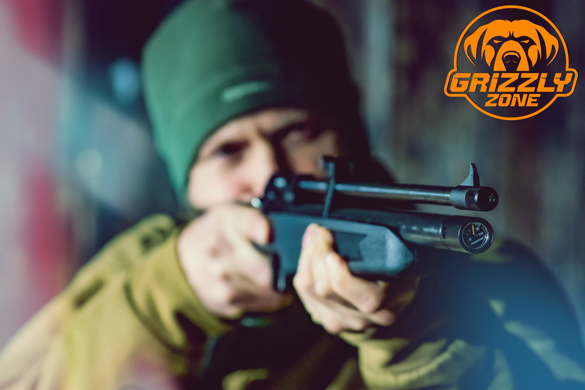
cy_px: 195
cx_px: 292
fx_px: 2827
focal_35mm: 174
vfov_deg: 7.9
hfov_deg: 11.8
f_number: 4.2
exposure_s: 1/160
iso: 5600
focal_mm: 116
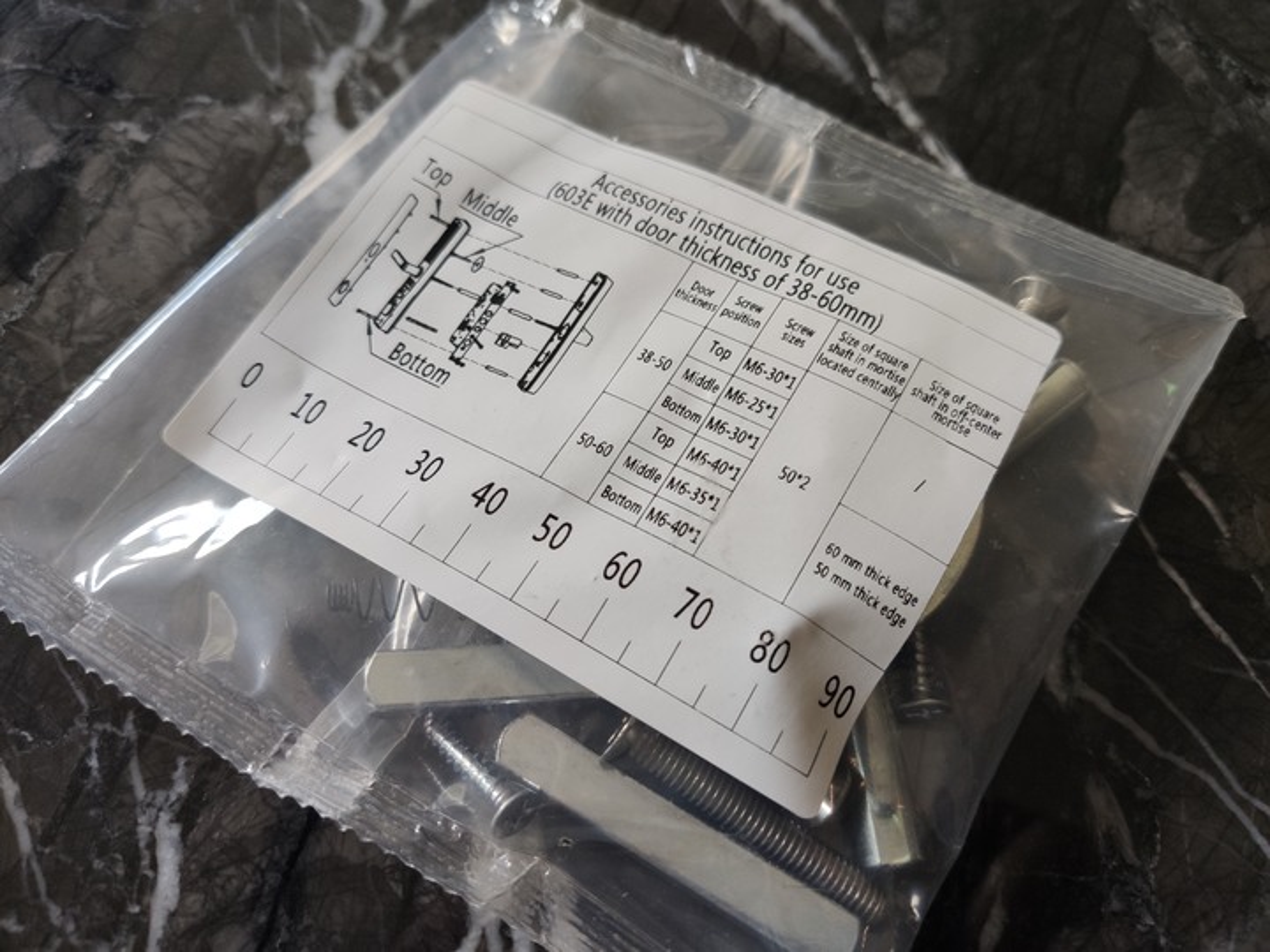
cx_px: 635
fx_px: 954
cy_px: 476
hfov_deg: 67.3
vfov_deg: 53.1
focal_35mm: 26
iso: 621
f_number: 1.75
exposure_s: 1/100
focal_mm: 4.75
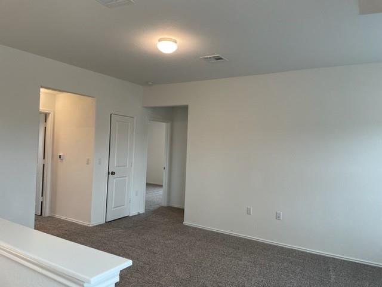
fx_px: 287
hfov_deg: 67.3
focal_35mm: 26
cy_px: 144
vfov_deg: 53.1
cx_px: 191
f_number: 1.6
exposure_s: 1/120
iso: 125
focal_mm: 4.2
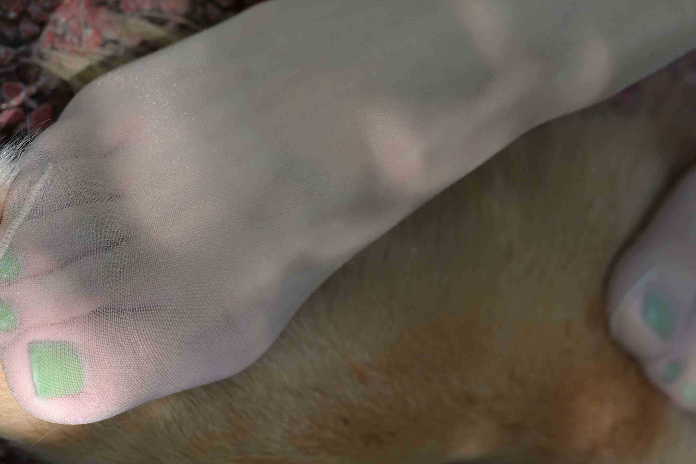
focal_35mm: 59
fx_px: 1141
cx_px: 267
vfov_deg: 22.8
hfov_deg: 33.8
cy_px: 349
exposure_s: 1/250
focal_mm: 35
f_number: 4
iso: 360
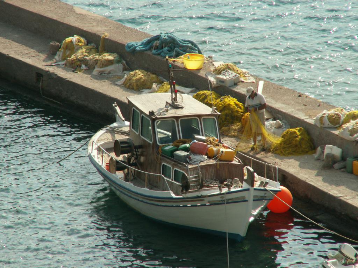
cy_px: 134
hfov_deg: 4.7
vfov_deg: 3.5
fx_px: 4344
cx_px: 179
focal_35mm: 420
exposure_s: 1/200
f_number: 7.1
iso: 50
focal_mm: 69.45
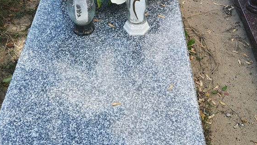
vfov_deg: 24.4
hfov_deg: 42.8
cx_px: 109
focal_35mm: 48
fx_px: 327
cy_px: 25
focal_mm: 5.58
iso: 50
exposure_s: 1/388
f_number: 1.8
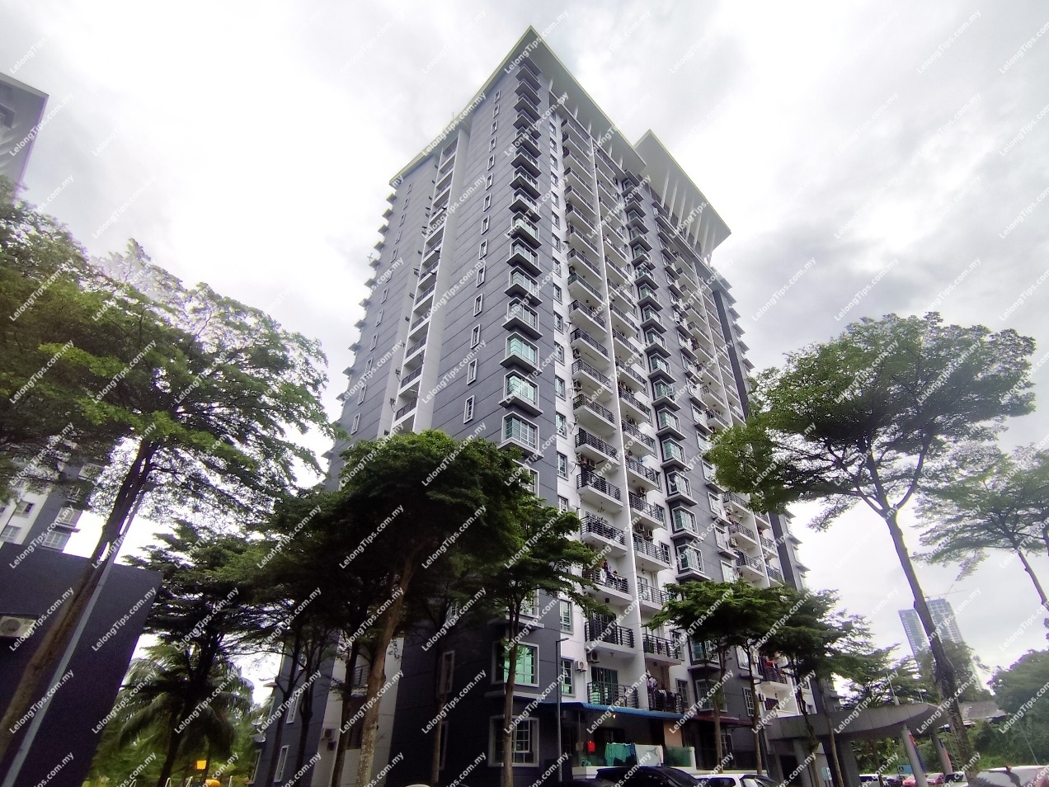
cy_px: 394
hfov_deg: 94.5
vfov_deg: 78.1
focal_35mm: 16
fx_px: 485
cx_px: 524
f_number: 2.2
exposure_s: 1/334
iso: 50
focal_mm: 1.65
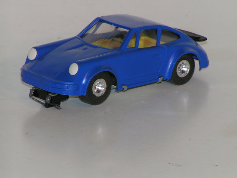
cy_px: 89
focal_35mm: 368
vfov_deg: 4.0
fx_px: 2520
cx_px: 118
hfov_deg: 5.4
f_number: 5.6
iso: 100
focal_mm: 56.3
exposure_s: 1/400
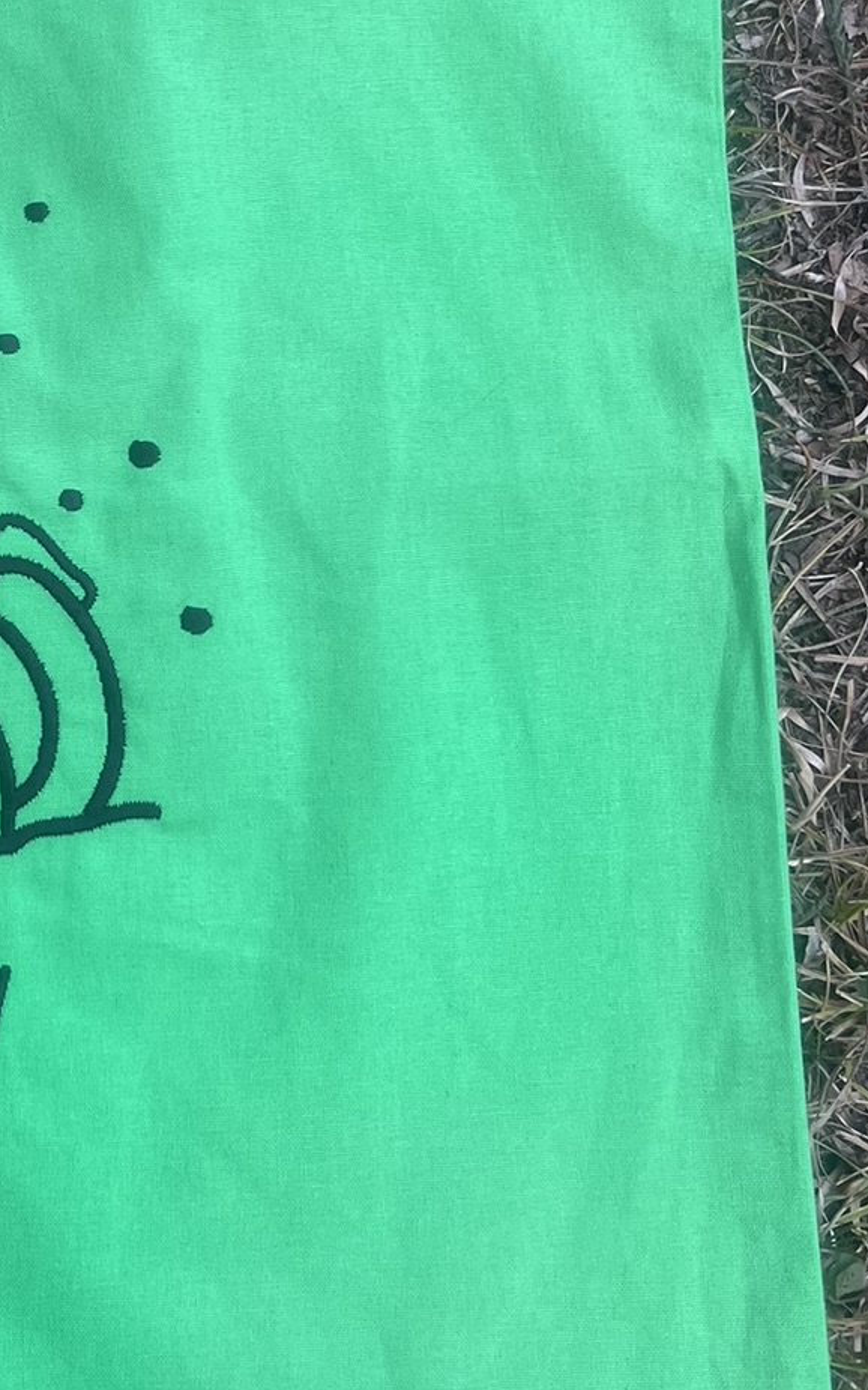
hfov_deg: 19.8
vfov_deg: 33.0
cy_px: 382
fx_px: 2309
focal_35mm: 61
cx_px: -228
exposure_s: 1/450
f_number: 1.6
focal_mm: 5.1
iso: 50
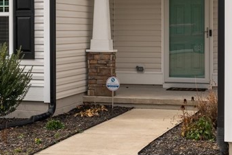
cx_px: 96
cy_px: 35
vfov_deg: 14.2
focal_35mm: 96
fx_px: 619
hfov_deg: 21.2
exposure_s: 1/320
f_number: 8
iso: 200
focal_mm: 30
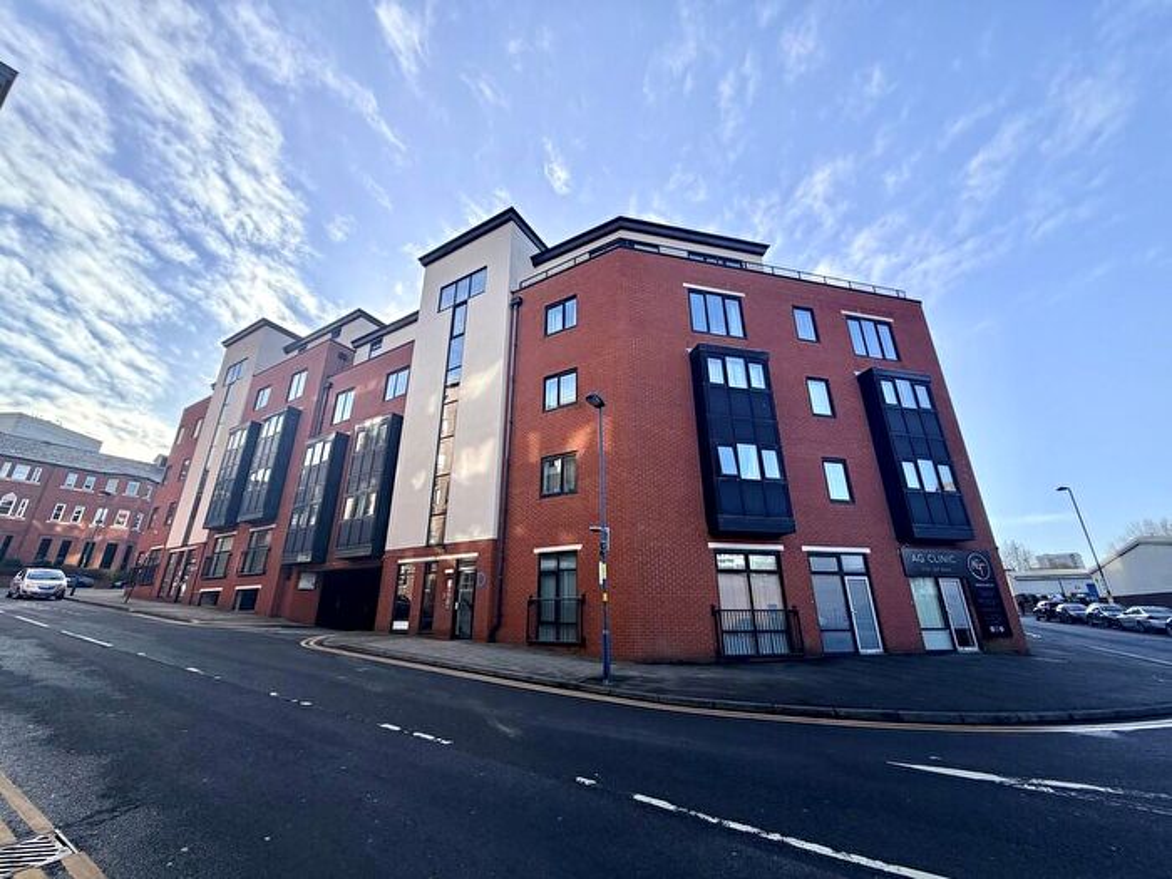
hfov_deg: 102.1
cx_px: 586
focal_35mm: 14
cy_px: 440
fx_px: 474
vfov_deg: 85.7
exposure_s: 1/770
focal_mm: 2.22
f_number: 2.2
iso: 40
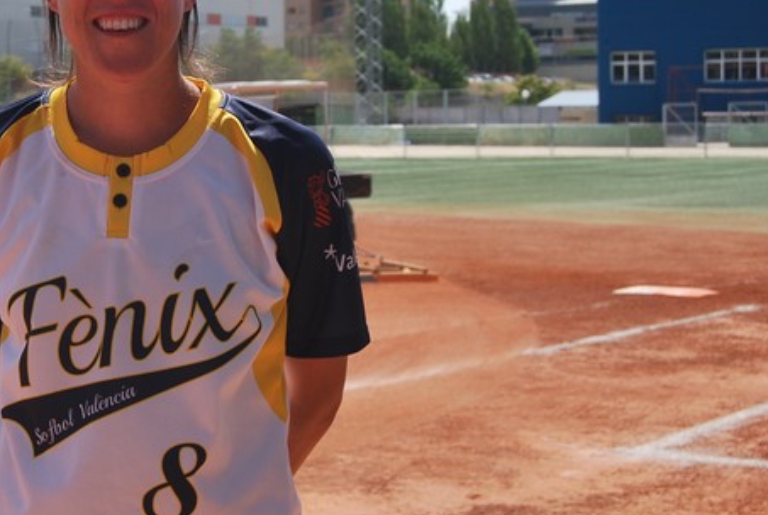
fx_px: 1924
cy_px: 167
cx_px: 110
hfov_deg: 22.2
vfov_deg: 15.2
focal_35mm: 90
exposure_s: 1/250
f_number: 8
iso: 100
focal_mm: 34
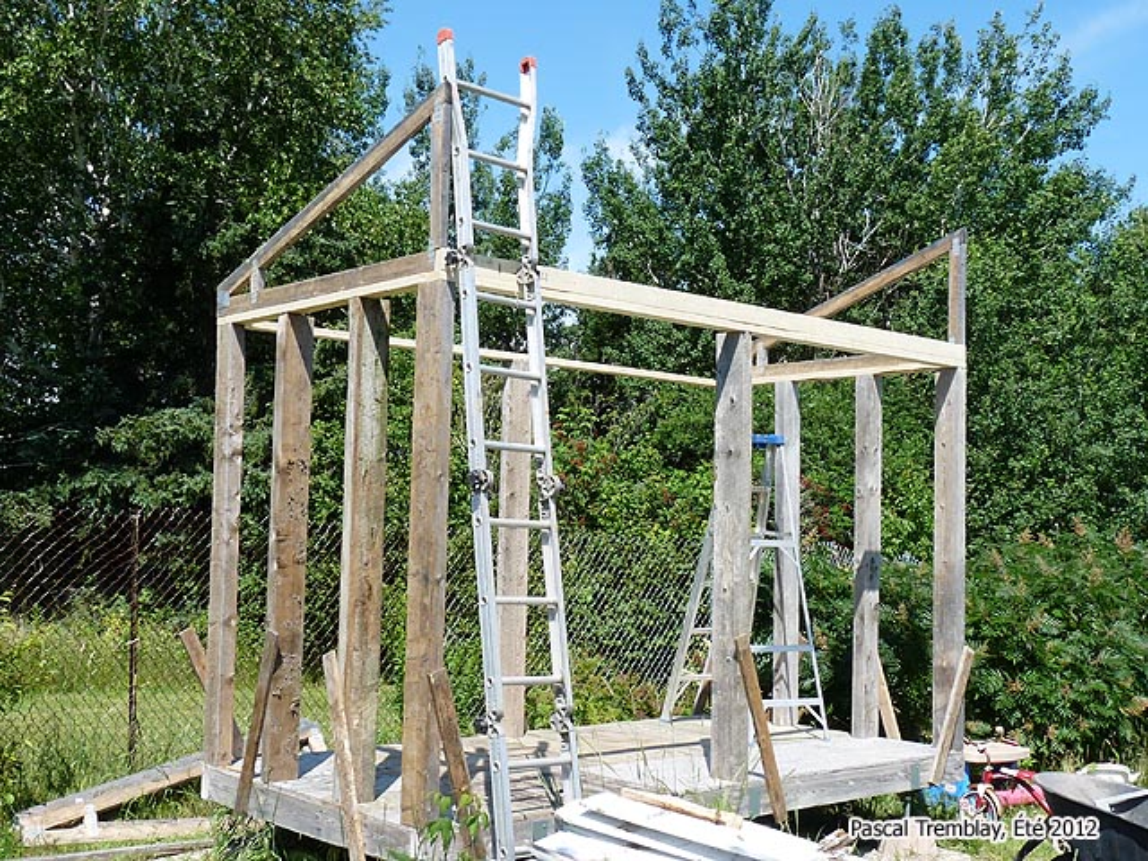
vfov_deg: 35.1
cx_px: 574
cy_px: 430
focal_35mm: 41
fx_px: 1360
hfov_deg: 45.8
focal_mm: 4.8
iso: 100
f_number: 5.6
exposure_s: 1/320
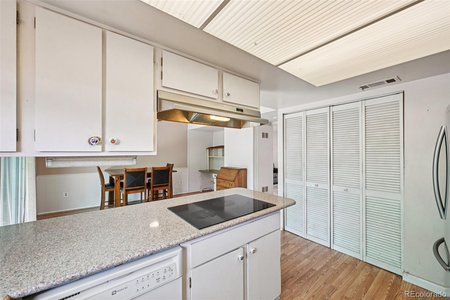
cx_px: 225
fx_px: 175
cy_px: 150
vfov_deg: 81.2
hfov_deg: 104.3
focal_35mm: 14
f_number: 11
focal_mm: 14
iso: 400
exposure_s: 1/10
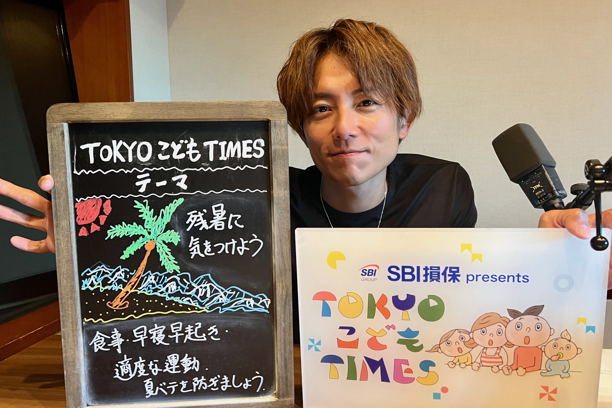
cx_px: 295
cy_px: 207
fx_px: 476
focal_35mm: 28
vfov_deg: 46.4
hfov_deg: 65.5
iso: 400
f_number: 1.5
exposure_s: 1/33
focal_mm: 5.7
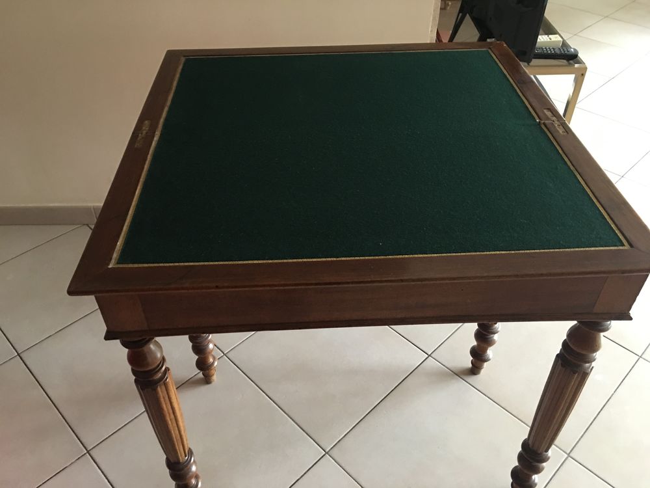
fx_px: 545
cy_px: 244
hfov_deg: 61.7
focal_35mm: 29
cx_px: 325
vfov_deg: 48.2
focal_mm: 4.15
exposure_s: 1/8
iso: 125
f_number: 2.2
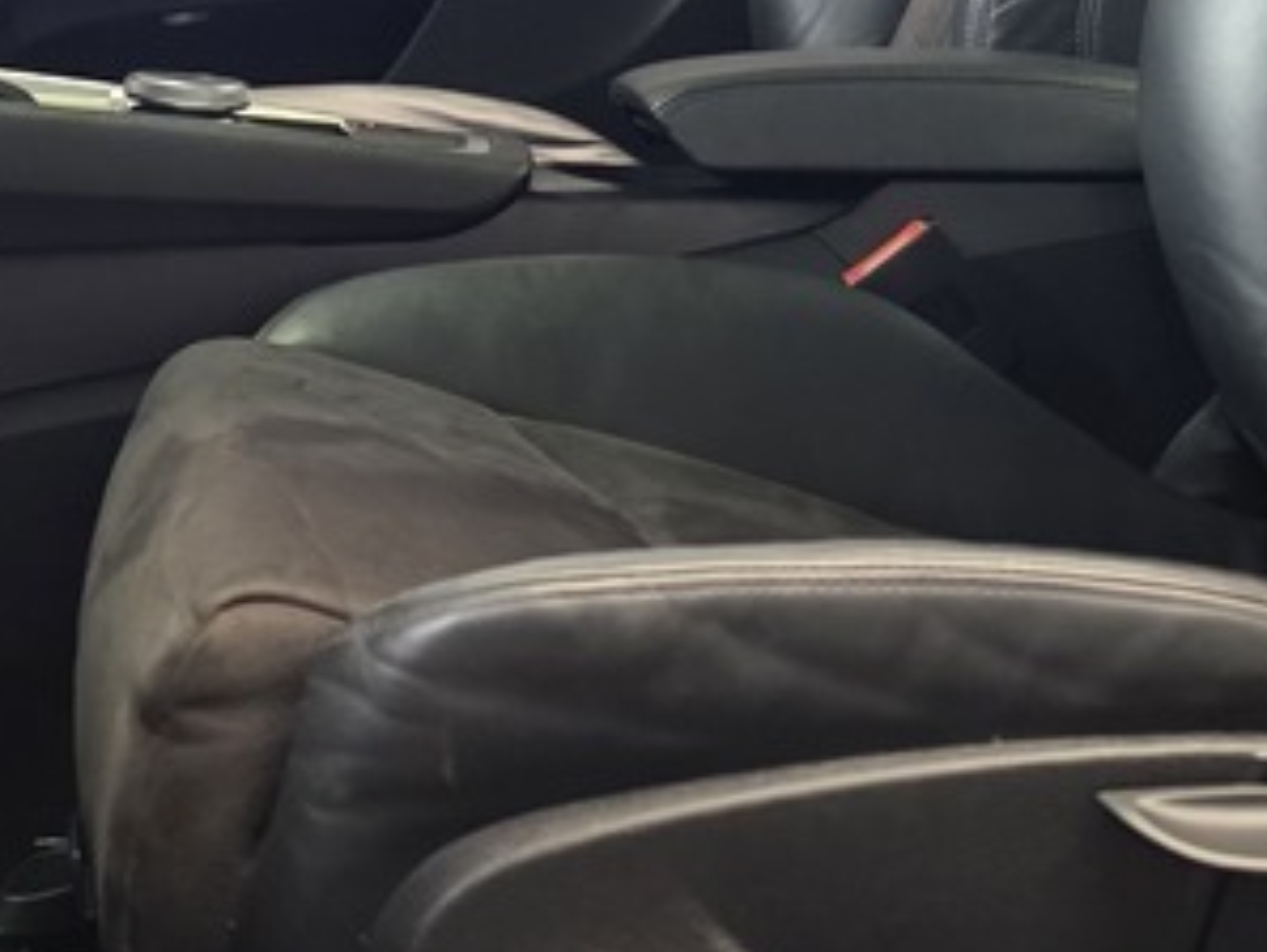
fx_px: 2894
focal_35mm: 79
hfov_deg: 24.7
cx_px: 514
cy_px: -149
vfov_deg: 17.9
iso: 1000
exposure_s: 1/100
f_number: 1.7
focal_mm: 6.25
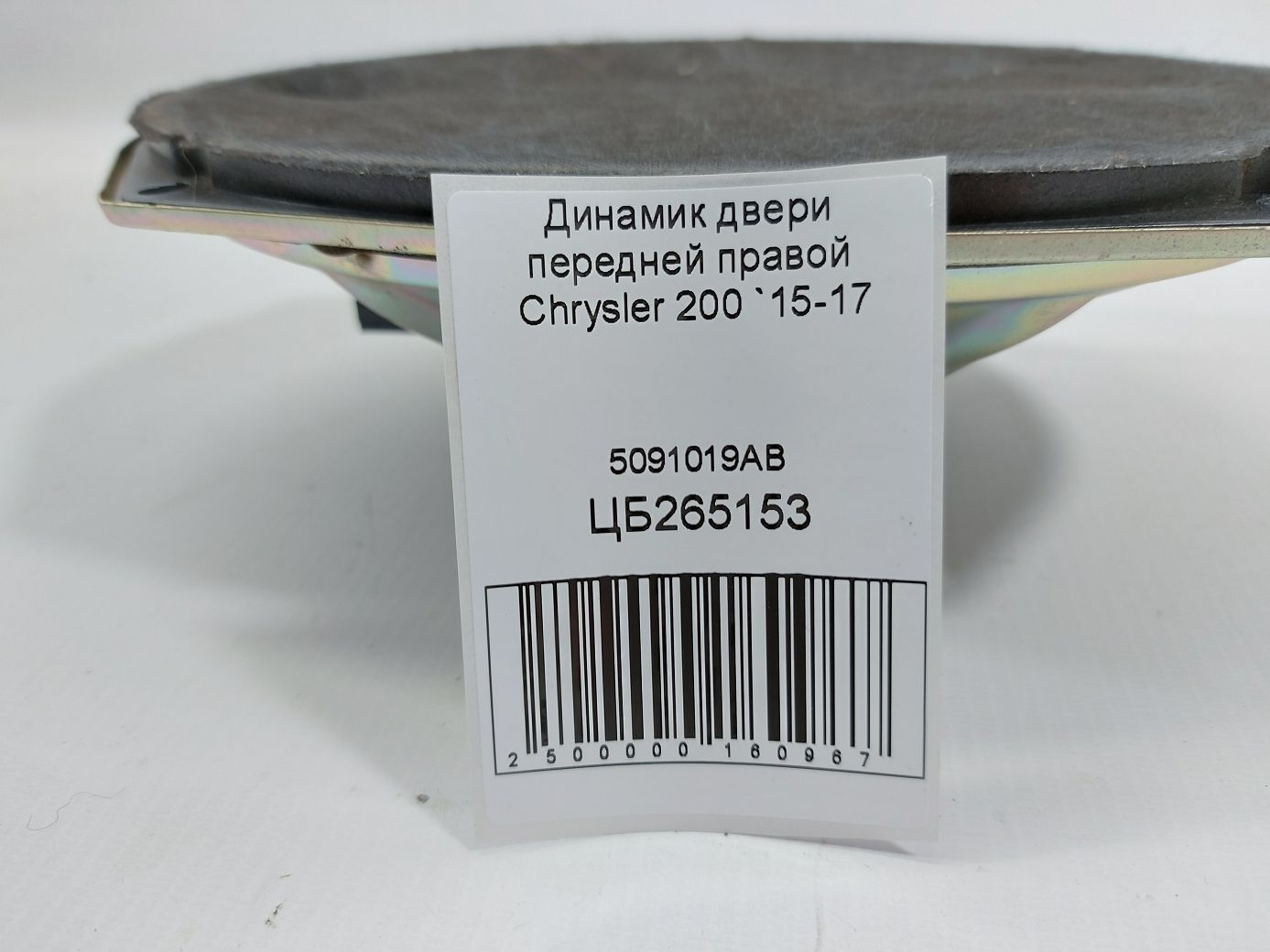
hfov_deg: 71.6
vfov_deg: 56.8
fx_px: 880
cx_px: 635
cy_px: 476
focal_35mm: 24
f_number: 1.8
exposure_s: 1/50
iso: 80
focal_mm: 5.23
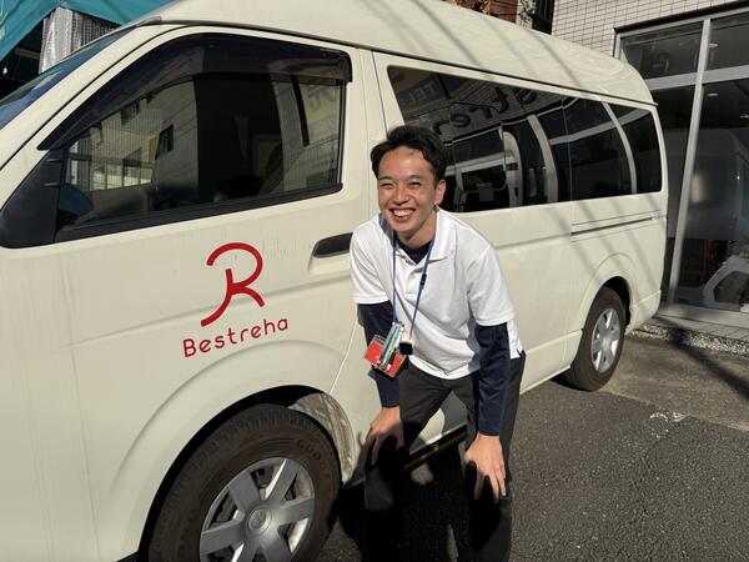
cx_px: 374
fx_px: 519
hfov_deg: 71.6
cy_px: 281
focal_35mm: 24
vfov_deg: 56.8
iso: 80
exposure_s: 1/10309
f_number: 1.78
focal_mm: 6.76
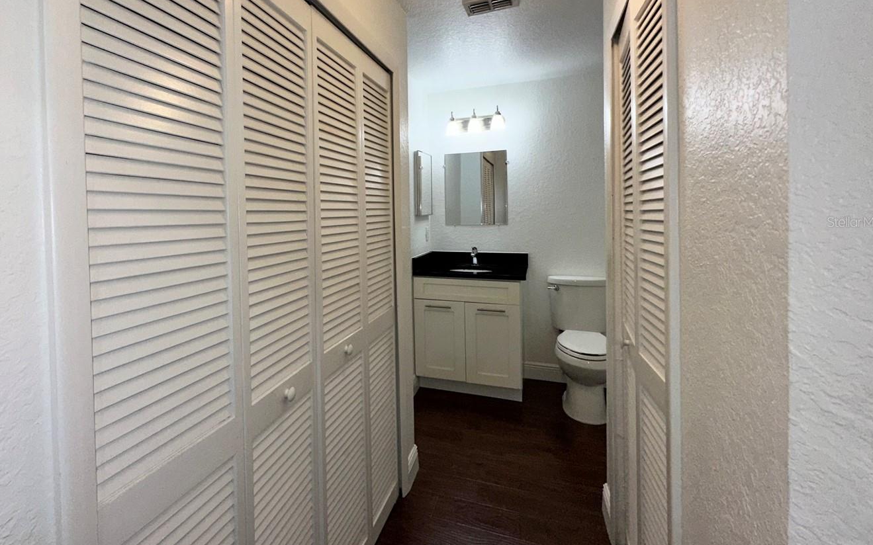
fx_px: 428
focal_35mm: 18
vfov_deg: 64.5
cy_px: 222
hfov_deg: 90.2
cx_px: 360
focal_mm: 2.22
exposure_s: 1/143
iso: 32
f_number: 2.2
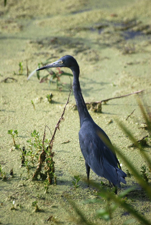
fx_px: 2541
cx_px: 76
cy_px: 112
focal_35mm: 405
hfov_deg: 3.4
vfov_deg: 5.1
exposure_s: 1/1600
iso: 400
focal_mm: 270
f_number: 5.6
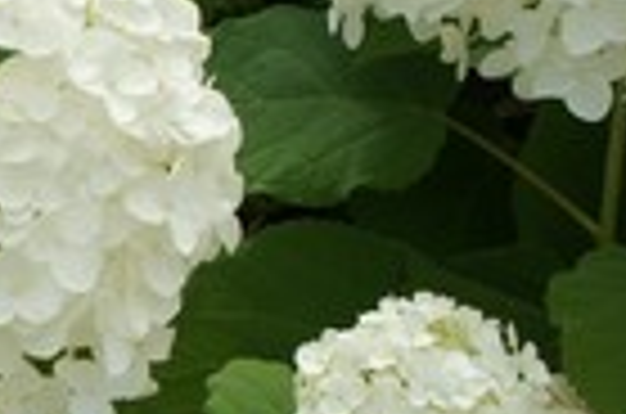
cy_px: 140
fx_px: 1648
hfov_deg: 19.4
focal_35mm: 95
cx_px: -239
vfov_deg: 14.3
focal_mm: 22
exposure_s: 1/500
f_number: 8
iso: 200
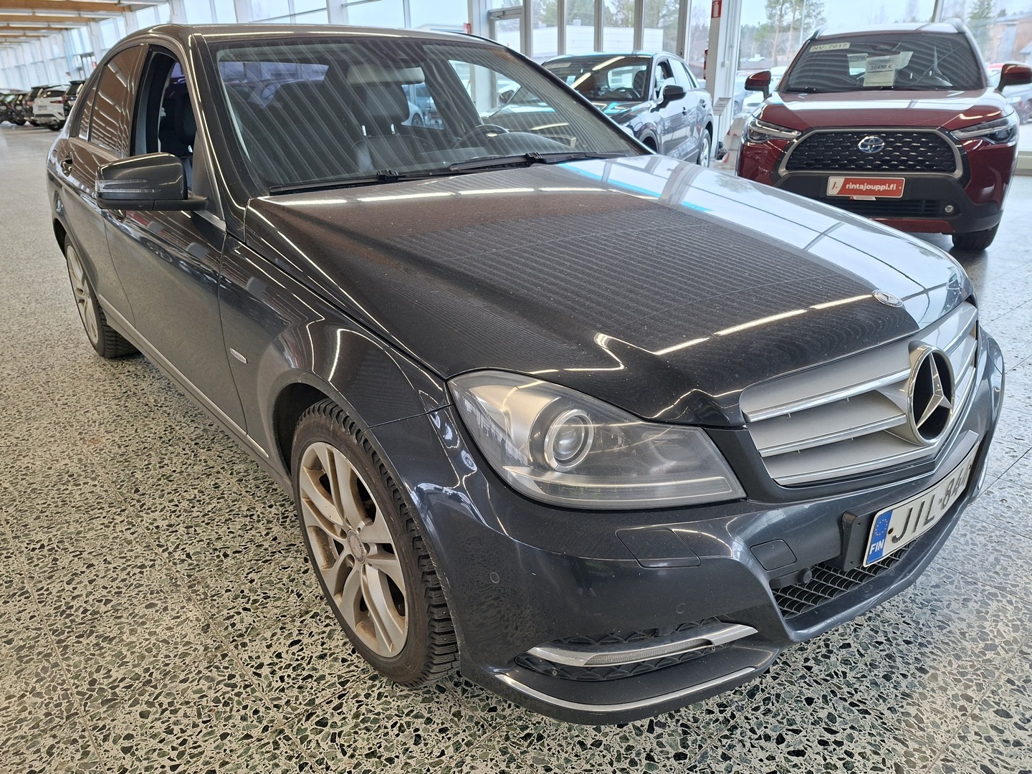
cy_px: 387
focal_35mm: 23
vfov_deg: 58.9
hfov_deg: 73.9
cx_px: 516
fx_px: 686
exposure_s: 1/100
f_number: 1.8
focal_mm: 5.54
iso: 80
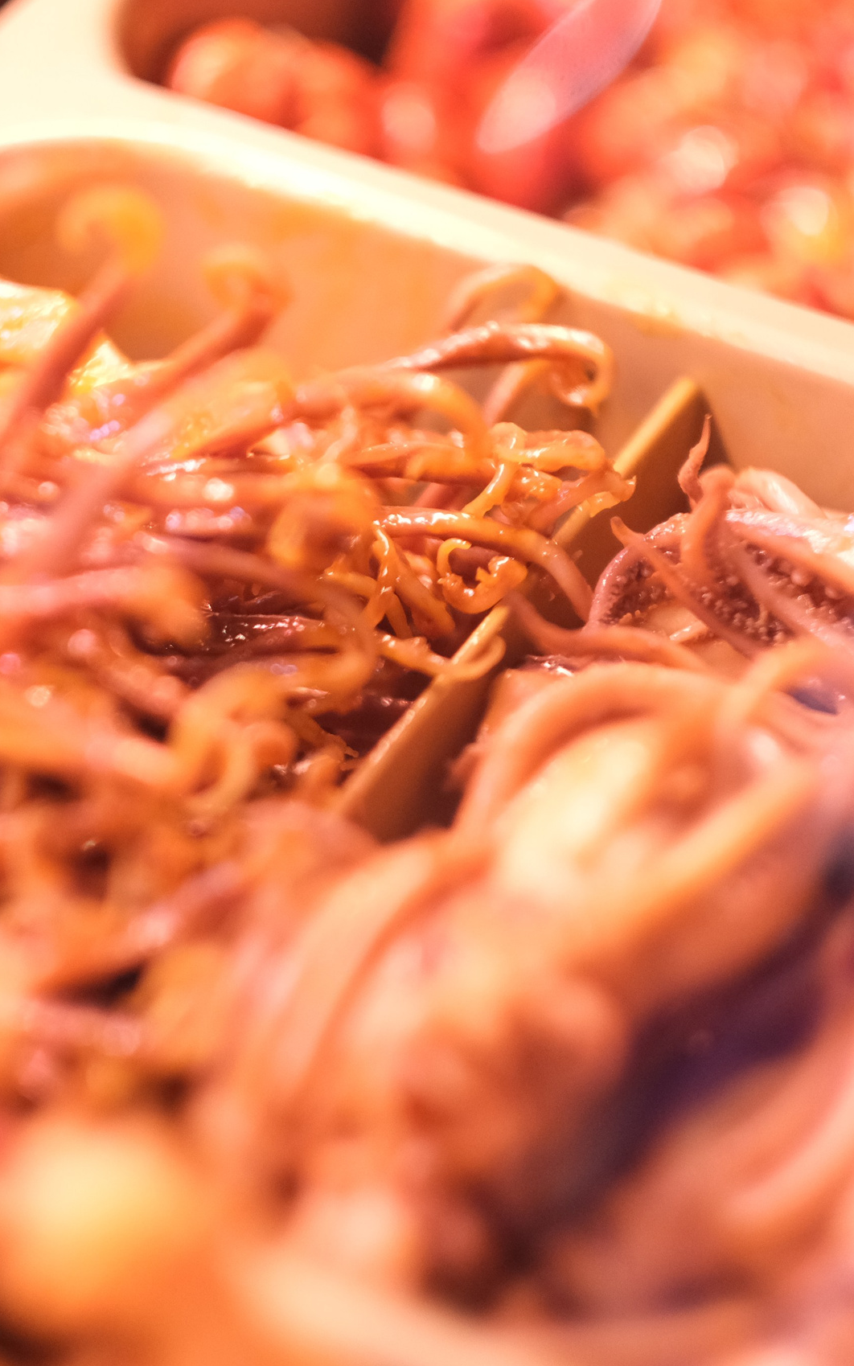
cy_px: 685
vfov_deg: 16.2
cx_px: 332
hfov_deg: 10.2
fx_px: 4803
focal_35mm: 129
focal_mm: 56
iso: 2000
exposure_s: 1/850
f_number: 1.2
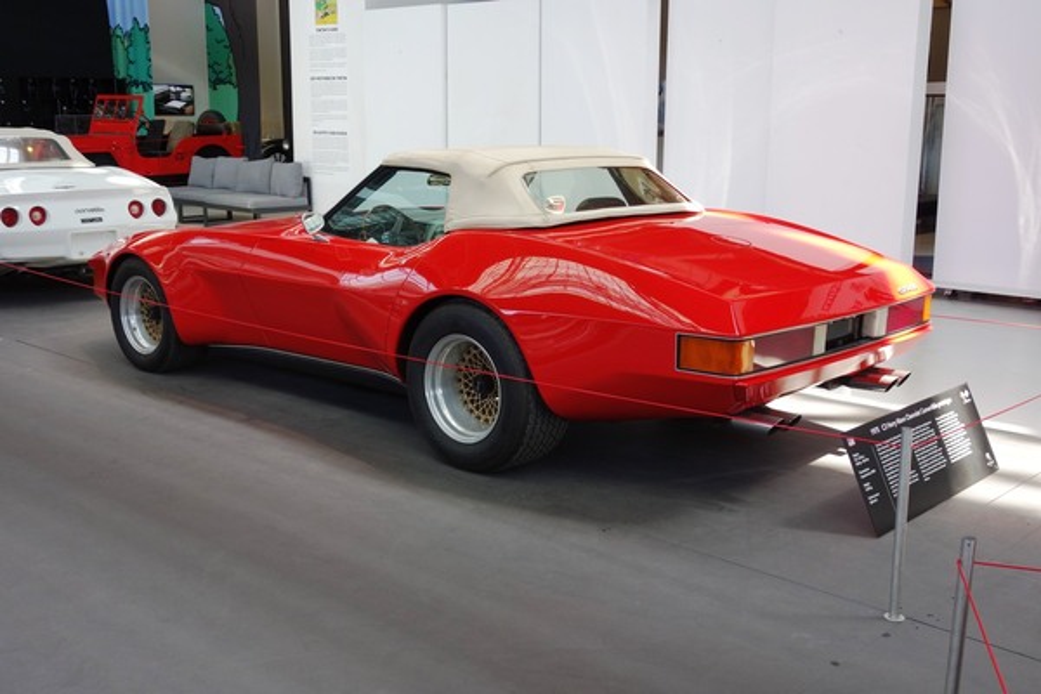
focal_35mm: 39
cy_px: 347
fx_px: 1128
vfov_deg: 34.2
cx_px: 520
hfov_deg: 49.6
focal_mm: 14.4
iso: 160
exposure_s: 1/80
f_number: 2.8
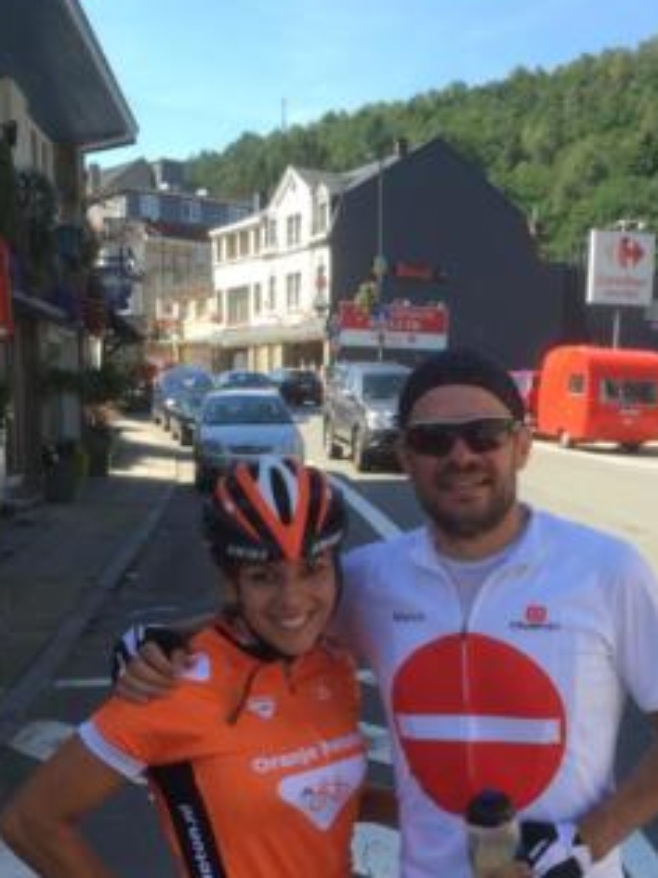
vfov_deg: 40.5
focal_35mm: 46
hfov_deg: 31.4
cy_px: 616
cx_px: 403
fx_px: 1167
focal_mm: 4.15
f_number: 2.2
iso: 32
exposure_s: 1/590
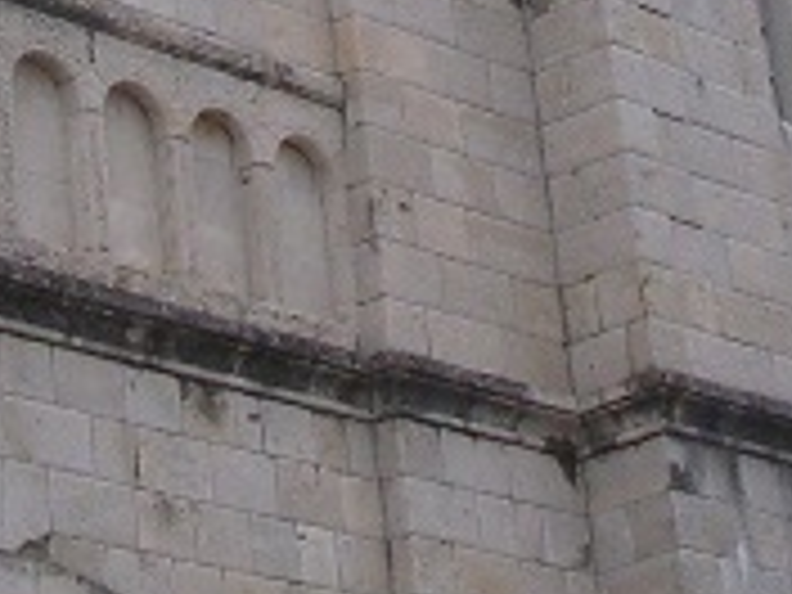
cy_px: -585
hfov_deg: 11.4
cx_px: 252
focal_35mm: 173
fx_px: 3958
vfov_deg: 8.2
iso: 141
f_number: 5.6
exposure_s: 1/268
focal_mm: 5.8
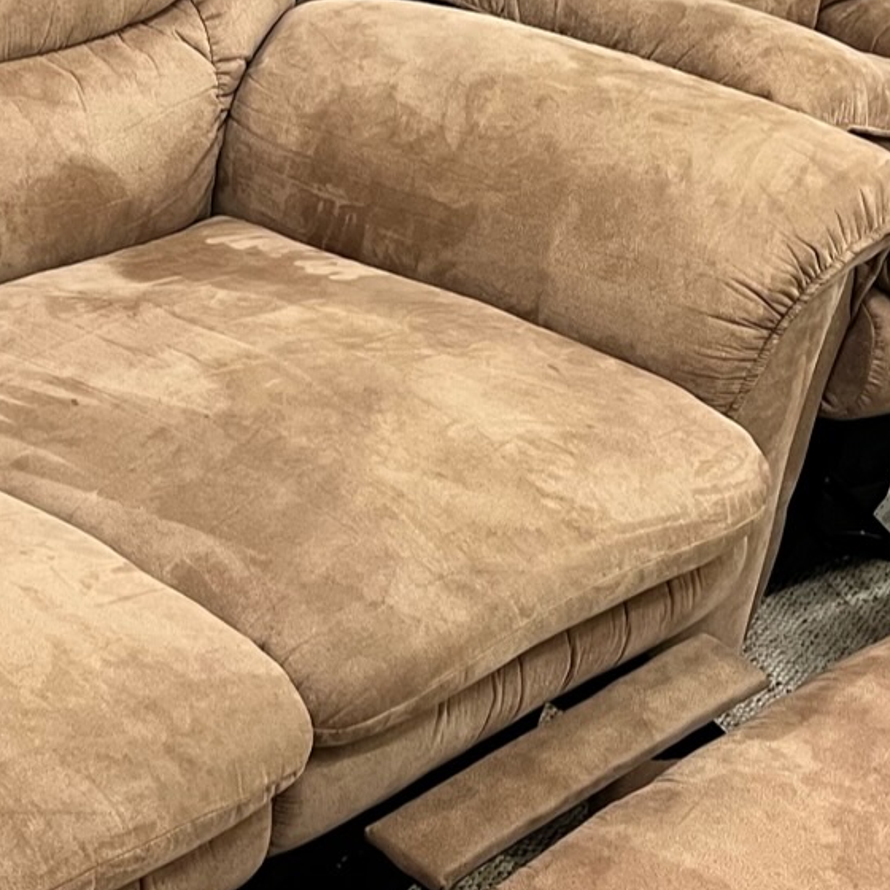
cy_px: 367
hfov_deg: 20.6
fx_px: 2443
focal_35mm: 84
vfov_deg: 20.6
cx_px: 352
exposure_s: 1/60
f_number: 1.5
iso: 250
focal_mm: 5.7
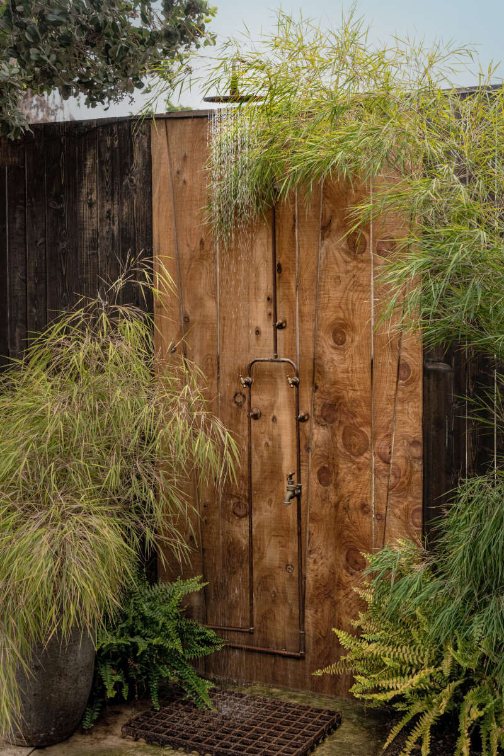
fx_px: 1071
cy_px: 378
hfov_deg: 26.5
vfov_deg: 38.9
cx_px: 252
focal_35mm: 51
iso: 400
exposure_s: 1/250
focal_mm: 51
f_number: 7.1
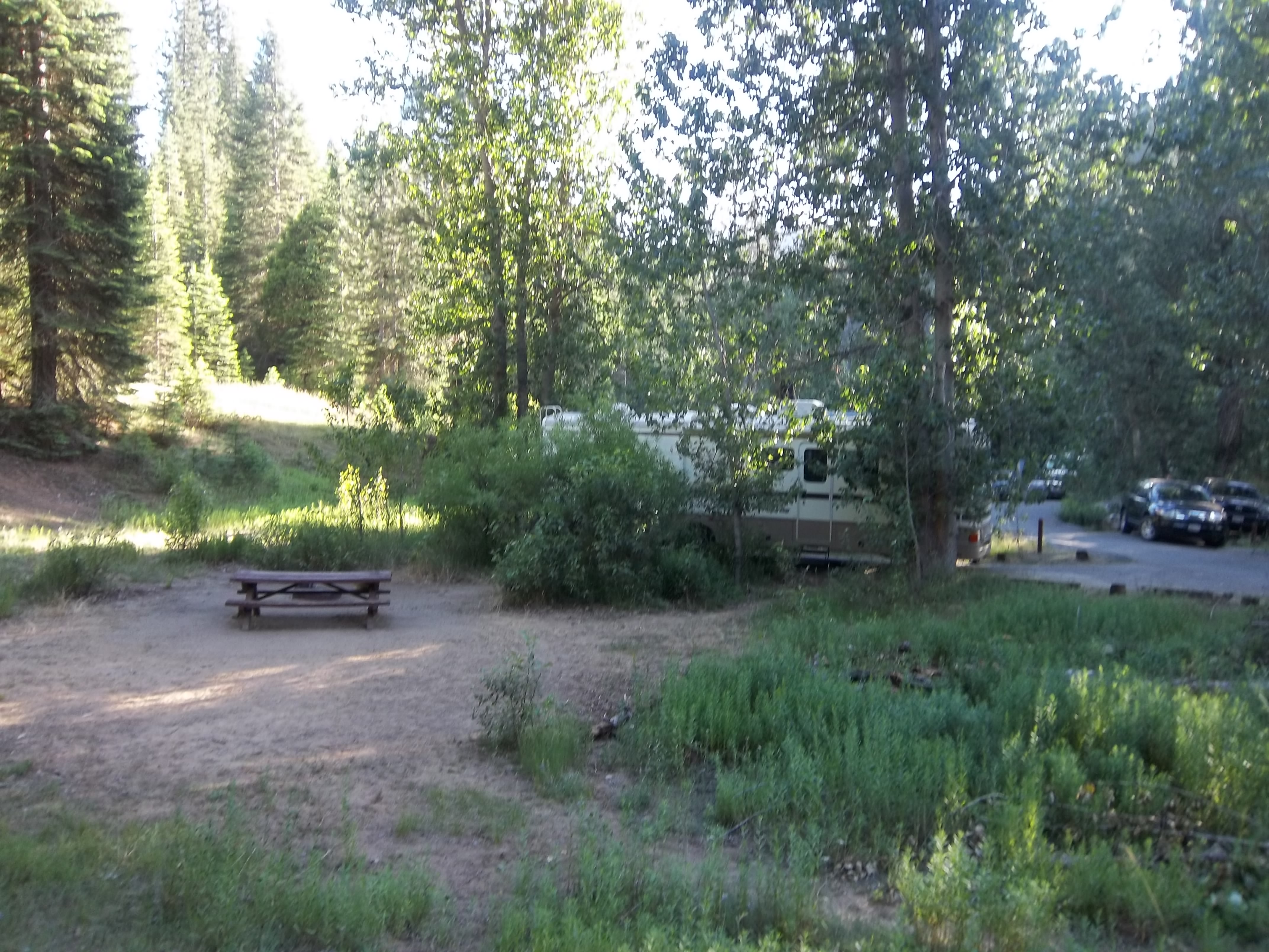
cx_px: 634
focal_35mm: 28
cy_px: 476
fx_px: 1026
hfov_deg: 63.4
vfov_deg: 49.7
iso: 64
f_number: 3.5
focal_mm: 5.05
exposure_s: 1/30
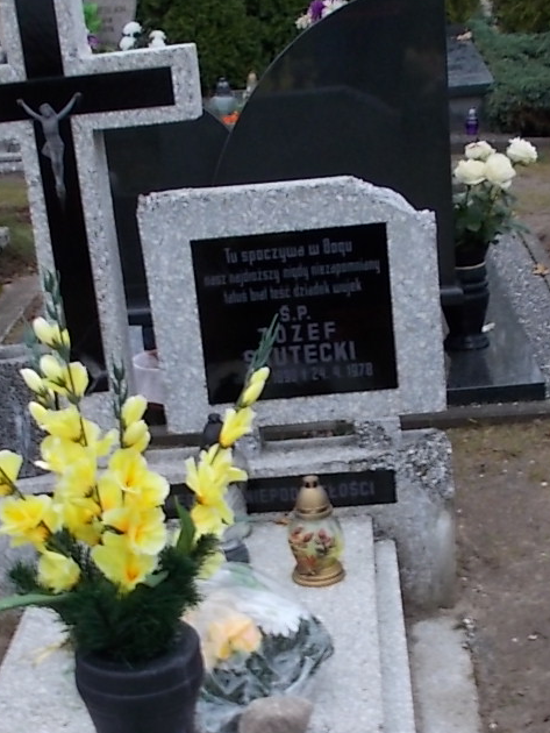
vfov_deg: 29.3
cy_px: 425
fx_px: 1397
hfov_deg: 22.3
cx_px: 302
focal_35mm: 66
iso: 80
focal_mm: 4.6
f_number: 3.2
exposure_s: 1/40
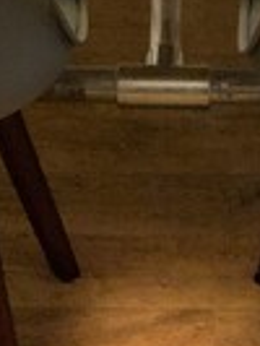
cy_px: -418
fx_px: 1450
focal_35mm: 145
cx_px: 164
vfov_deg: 11.7
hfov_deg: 10.2
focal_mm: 3
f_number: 1.8
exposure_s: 1/50
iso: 160
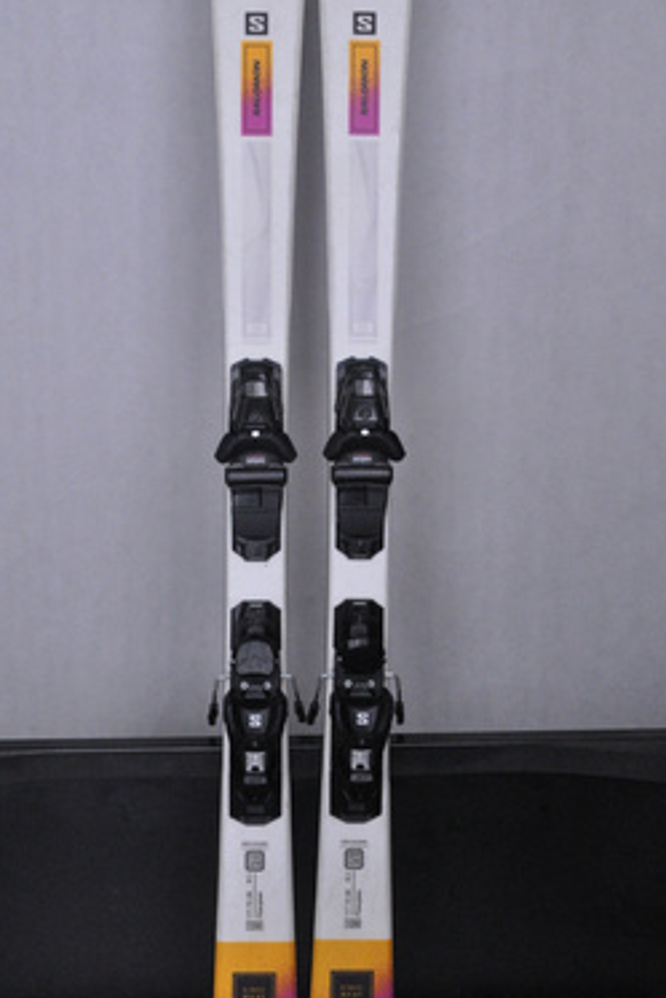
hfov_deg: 28.7
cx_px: 304
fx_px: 1303
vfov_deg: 41.8
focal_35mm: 47
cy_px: 441
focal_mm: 26
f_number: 9.5
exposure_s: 1/125
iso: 3200
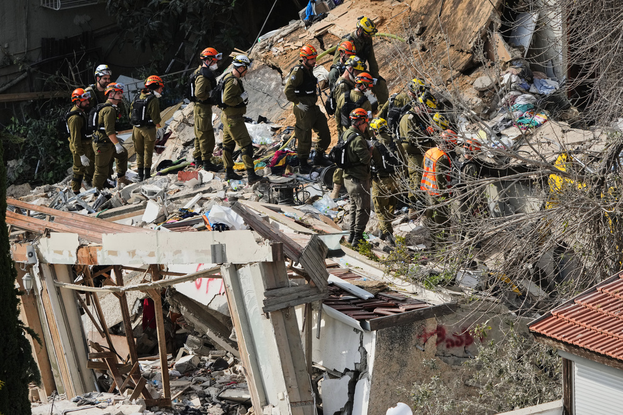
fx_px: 6920
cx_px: 312
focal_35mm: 400
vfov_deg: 3.4
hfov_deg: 5.2
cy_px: 208
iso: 800
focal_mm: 400
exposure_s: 1/1600
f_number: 8
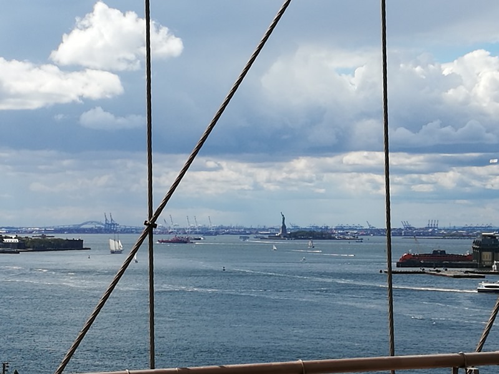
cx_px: 250
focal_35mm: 108
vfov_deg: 13.7
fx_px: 1557
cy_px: 187
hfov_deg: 18.2
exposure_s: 1/1656
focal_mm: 4.5
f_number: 2.2
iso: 50
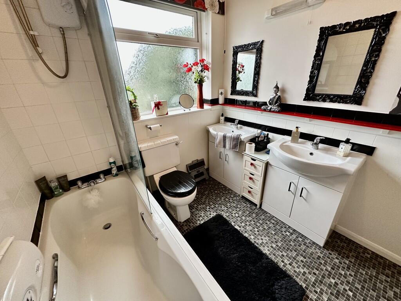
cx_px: 200
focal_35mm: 14
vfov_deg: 85.7
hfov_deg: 102.1
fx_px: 162
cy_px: 150
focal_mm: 2.22
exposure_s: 1/100
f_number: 2.2
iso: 250
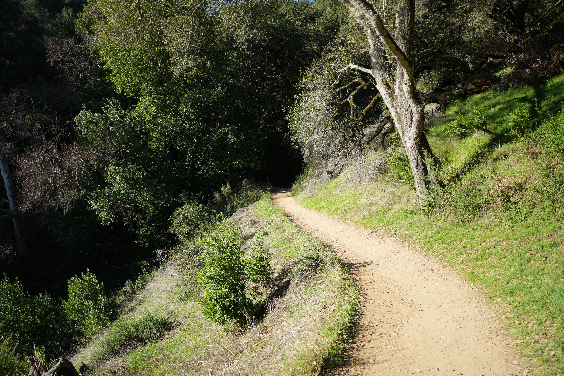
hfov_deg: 65.5
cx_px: 282
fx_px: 439
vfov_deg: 46.4
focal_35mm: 28
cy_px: 188
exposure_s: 1/1000
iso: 320
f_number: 4
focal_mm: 28
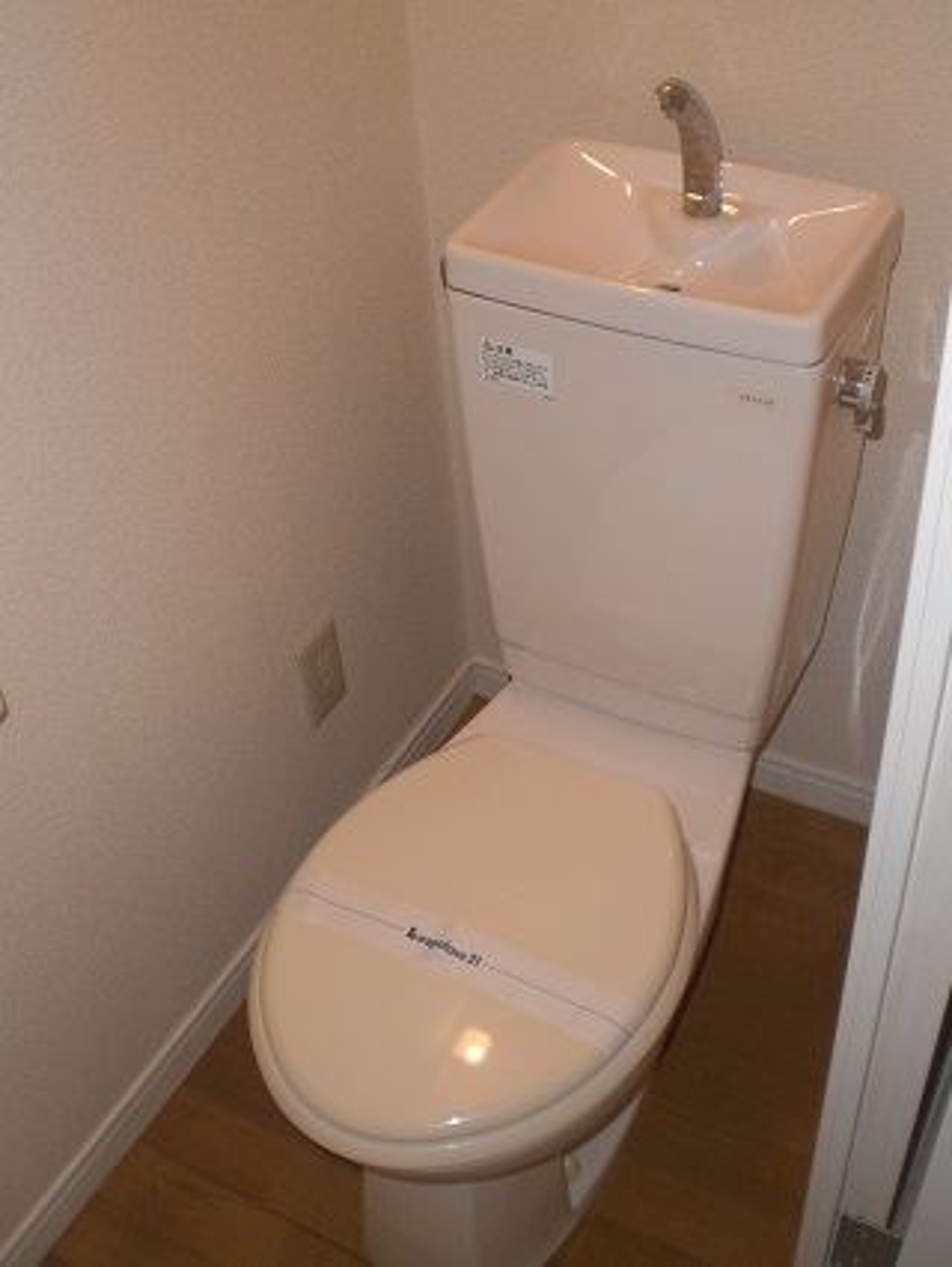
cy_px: 634
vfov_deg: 49.0
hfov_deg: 37.8
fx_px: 1392
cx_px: 476
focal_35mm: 38
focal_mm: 6.3
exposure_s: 1/60
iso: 100
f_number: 3.1
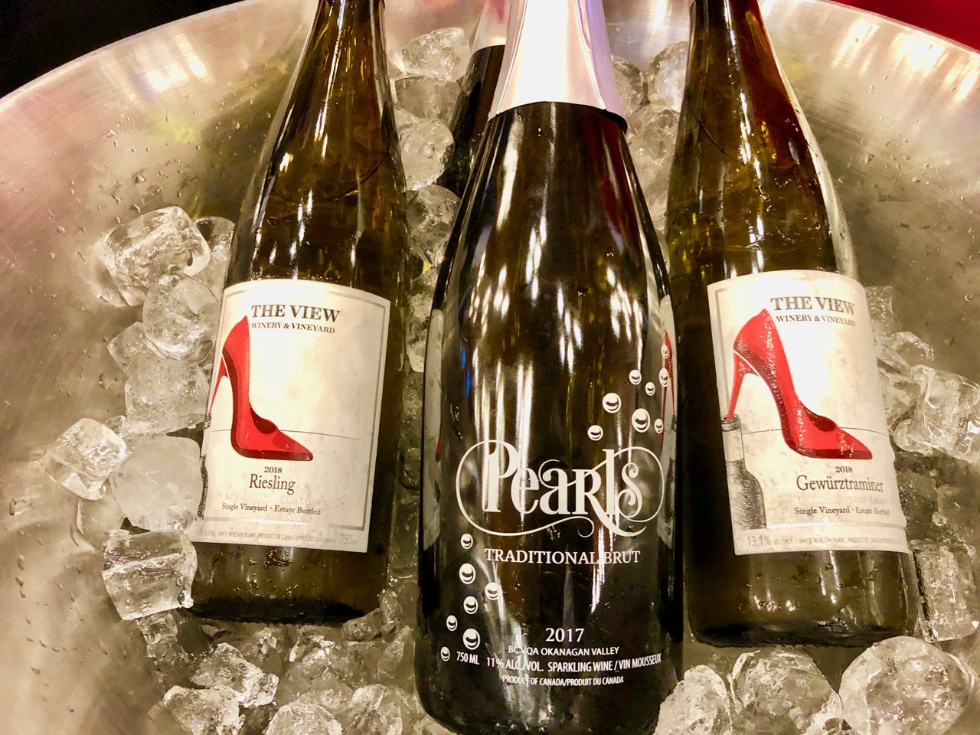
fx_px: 793
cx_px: 490
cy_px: 368
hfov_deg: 63.4
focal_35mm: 28
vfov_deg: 49.7
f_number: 1.8
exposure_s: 1/6
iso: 100
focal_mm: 3.99
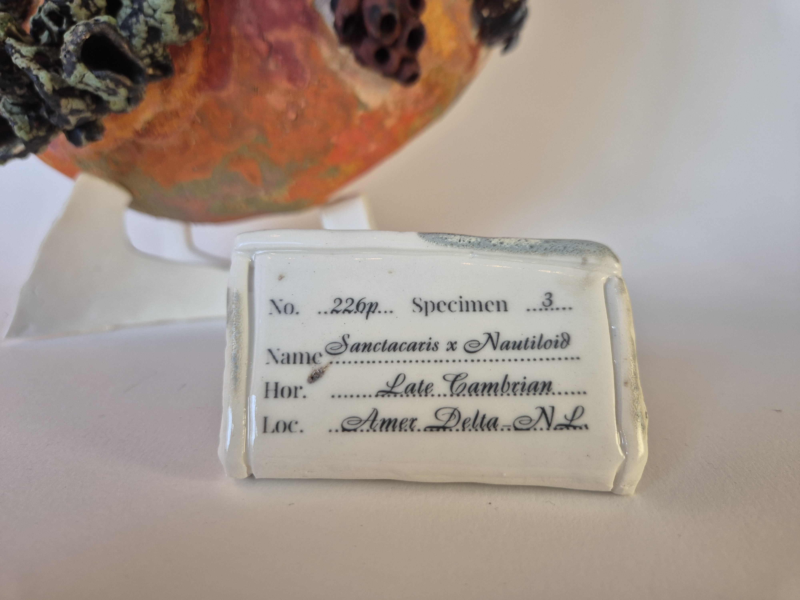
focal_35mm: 23
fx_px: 532
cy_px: 300
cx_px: 400
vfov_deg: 58.9
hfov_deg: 73.9
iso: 125
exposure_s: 1/100
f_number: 1.8
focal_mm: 5.4
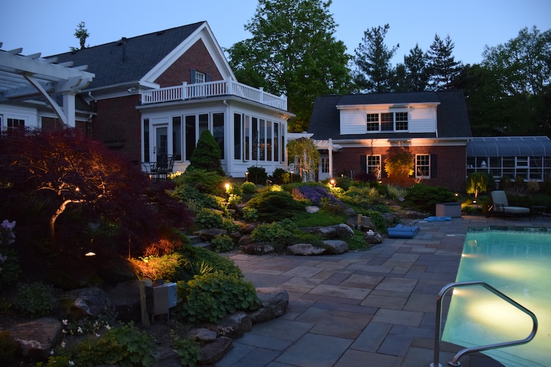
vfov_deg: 47.9
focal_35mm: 27
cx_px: 276
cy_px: 184
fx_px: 413
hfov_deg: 67.4
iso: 1600
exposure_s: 1/25
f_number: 3.5
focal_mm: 18
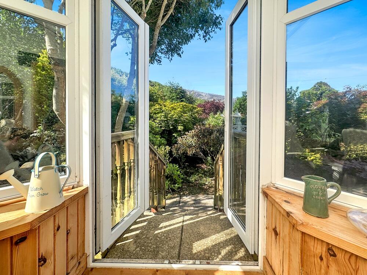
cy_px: 138
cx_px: 184
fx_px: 148
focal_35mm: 14
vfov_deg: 85.7
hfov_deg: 102.1
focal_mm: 2.22
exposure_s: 1/734
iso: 50
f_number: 2.2
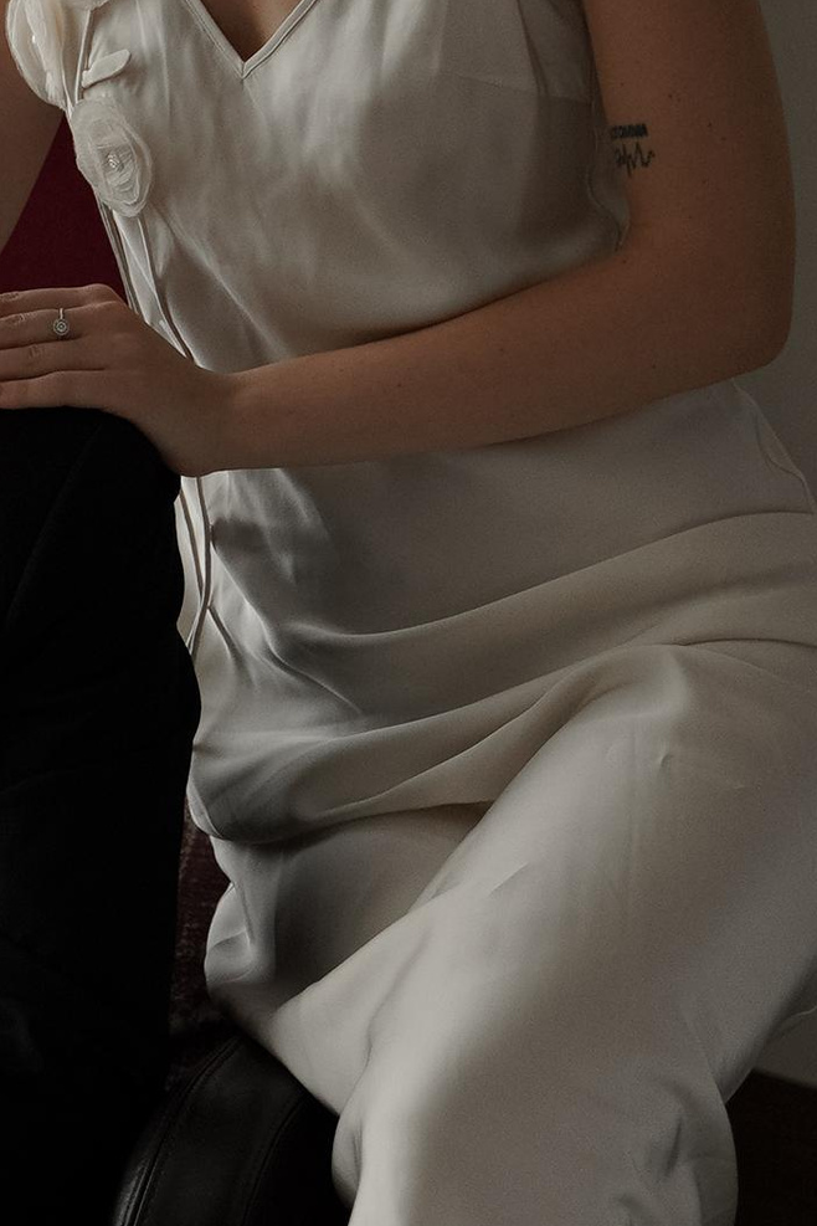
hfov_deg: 9.4
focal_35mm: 144
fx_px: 4902
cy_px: 573
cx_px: -143
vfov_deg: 14.3
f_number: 2.8
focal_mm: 37
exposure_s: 1/800
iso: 640
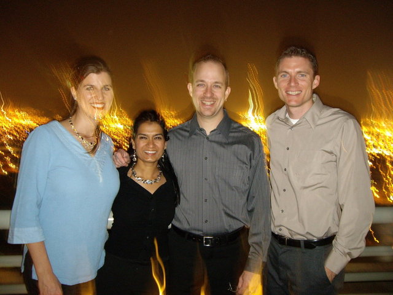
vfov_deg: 37.7
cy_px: 148
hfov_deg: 49.0
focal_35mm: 38
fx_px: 431
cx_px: 196
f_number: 2.7
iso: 200
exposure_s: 2.5
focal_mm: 6.2
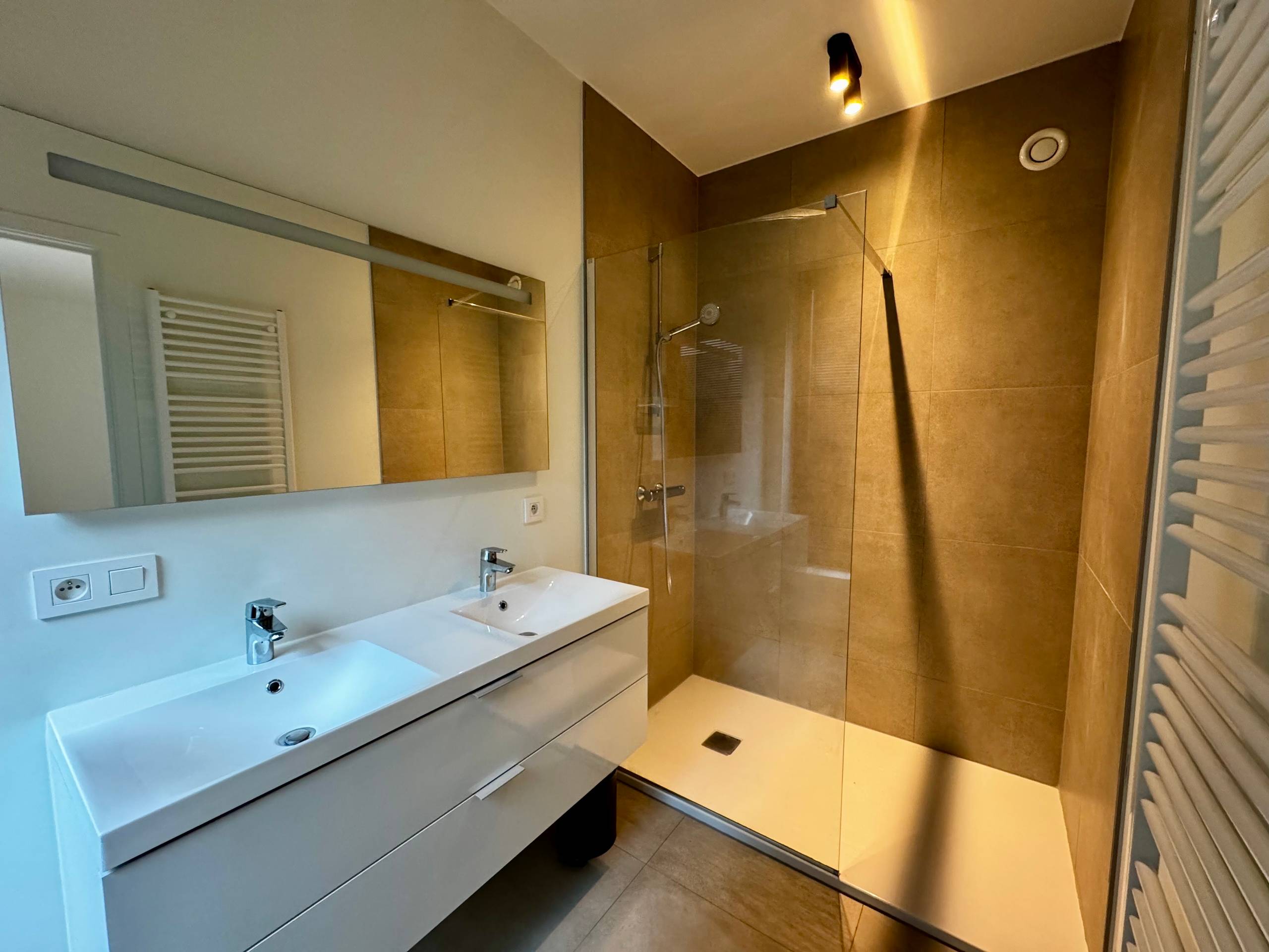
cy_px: 476
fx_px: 513
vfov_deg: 85.7
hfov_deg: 102.1
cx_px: 634
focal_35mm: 14
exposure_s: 1/86
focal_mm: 2.22
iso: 320
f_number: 2.2
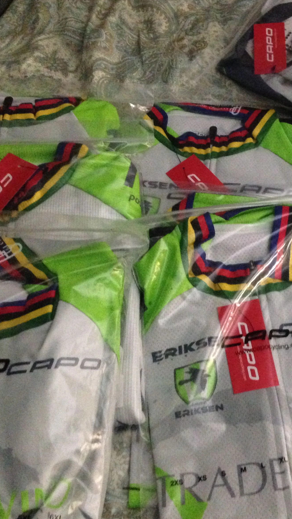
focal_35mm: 50
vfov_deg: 41.3
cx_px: 242
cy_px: 263
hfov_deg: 23.5
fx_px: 688
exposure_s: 1/15
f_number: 2.4
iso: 800
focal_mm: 4.12
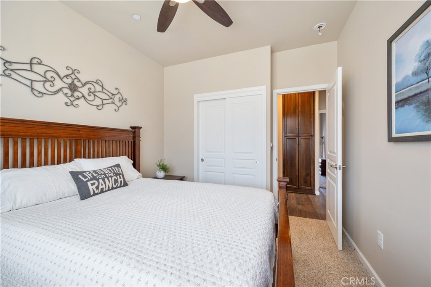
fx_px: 168
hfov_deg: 104.2
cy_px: 144
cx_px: 216
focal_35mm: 14
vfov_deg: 81.2
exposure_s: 1/5
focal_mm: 14
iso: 100
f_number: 8
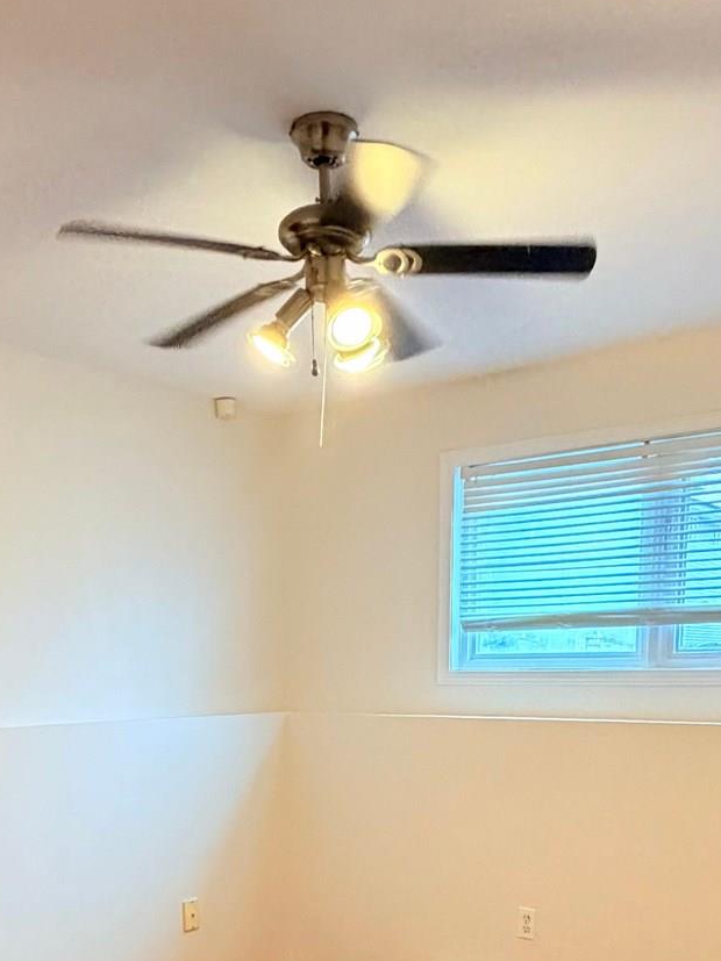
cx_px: 337
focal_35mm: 39
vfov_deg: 43.5
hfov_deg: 36.8
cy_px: 875
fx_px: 1083
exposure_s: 1/60
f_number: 2.2
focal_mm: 2.22
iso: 320
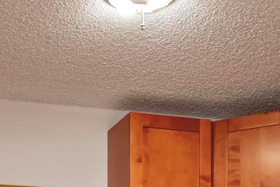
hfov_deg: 24.3
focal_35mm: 82
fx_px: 639
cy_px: 333
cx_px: 56
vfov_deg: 14.6
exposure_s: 1/200
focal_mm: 13
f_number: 5
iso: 1600
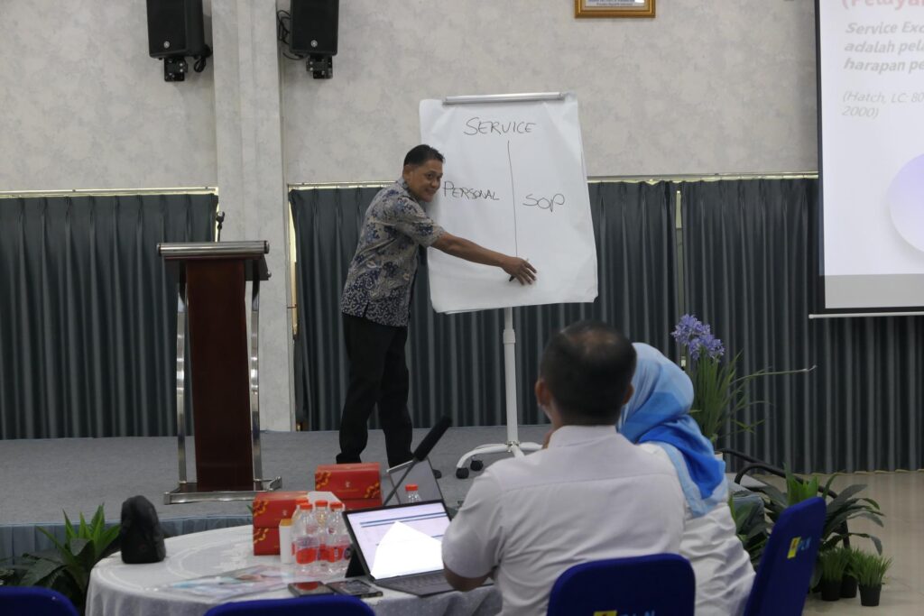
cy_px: 308
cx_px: 462
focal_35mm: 65
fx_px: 1668
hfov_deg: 31.0
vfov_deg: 20.9
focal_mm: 23.7
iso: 640
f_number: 2.8
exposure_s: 1/125
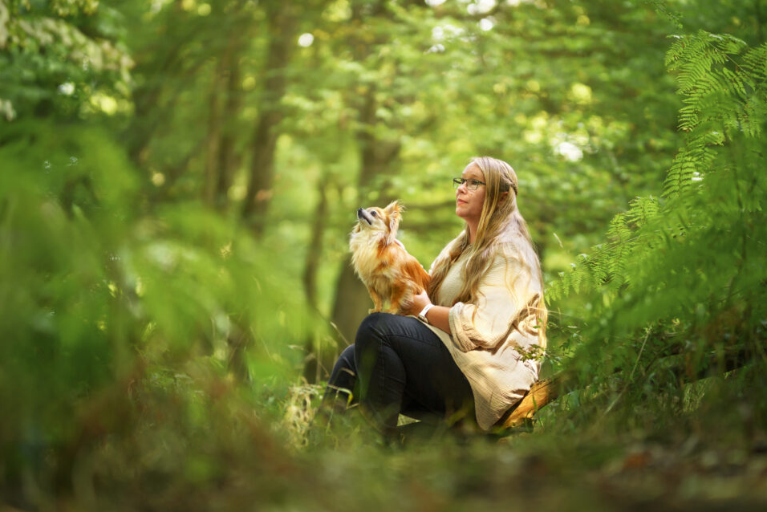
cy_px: 260
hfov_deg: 22.4
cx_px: 371
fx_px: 1939
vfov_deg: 15.0
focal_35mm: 91
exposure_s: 1/640
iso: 200
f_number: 1.4
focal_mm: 85
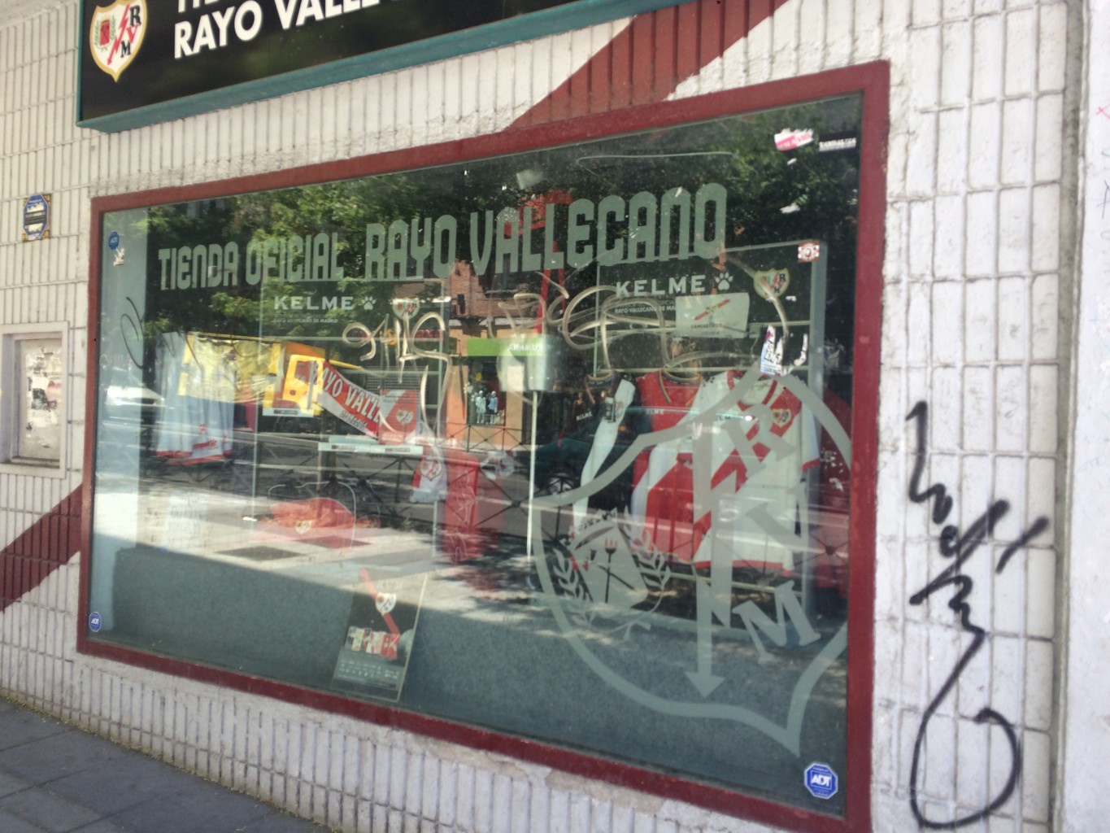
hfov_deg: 61.7
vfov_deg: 48.2
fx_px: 930
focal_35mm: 29
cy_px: 416
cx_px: 555
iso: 32
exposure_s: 1/135
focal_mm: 4.15
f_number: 2.2
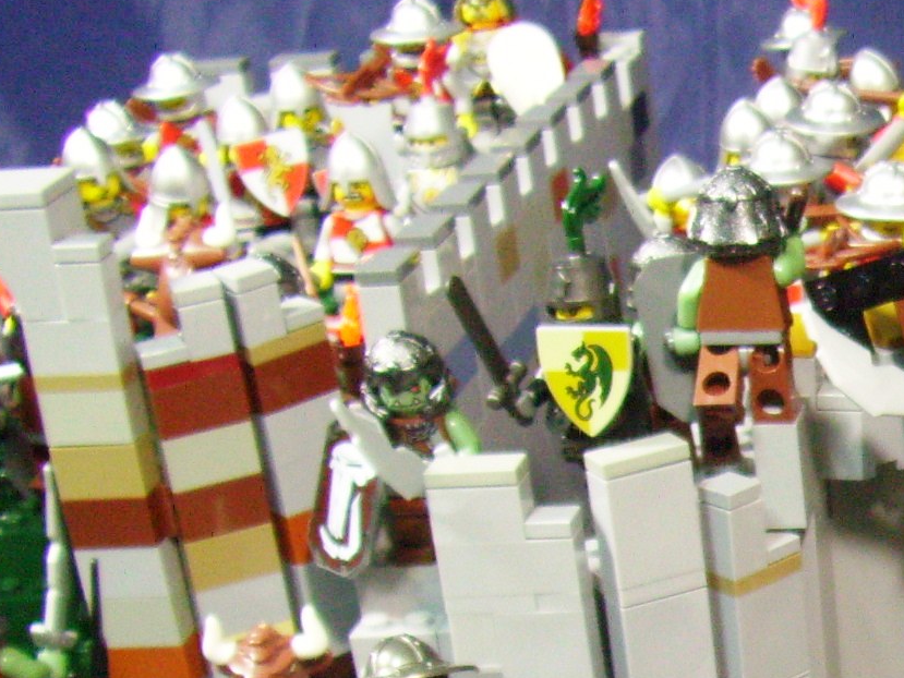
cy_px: 851
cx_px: 1119
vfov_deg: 14.3
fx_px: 2612
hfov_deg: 18.5
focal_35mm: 100
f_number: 2.9
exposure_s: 1/8
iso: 160
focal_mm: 5.7
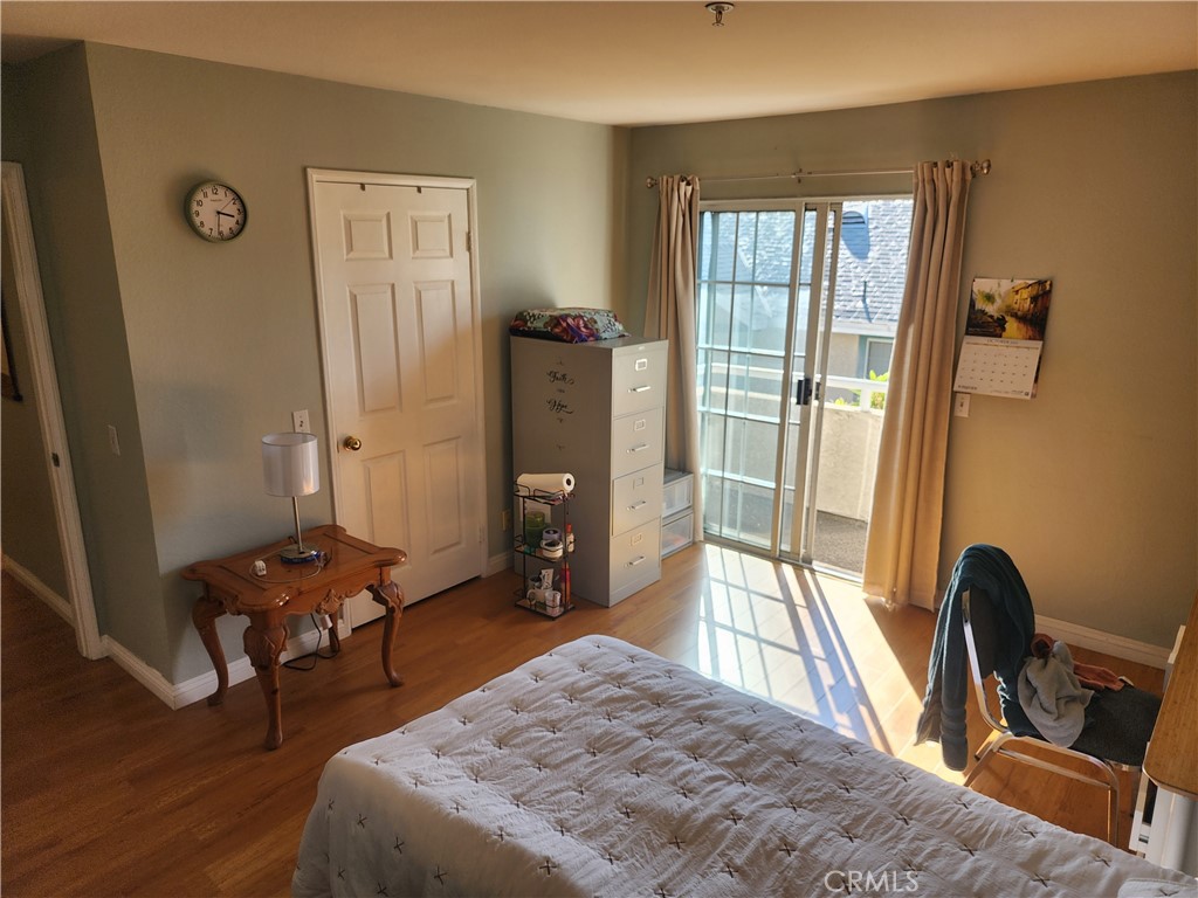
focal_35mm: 23
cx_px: 599
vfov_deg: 58.9
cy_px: 449
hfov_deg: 73.9
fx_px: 796
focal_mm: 6.4
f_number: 1.8
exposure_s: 1/180
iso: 32
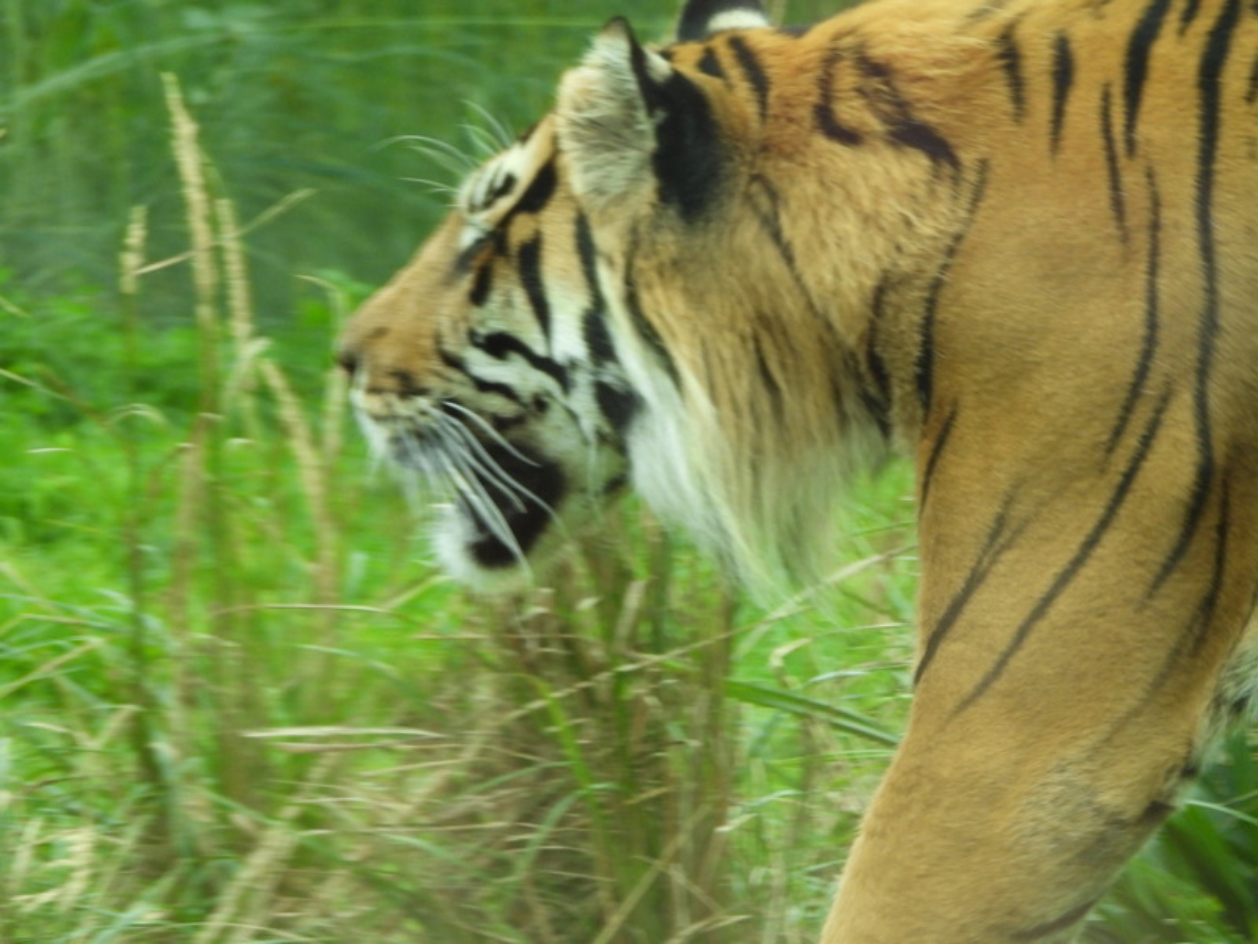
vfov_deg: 2.3
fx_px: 23622
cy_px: 472
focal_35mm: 650
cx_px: 629
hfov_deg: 3.1
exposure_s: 1/200
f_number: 5
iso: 400
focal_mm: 117
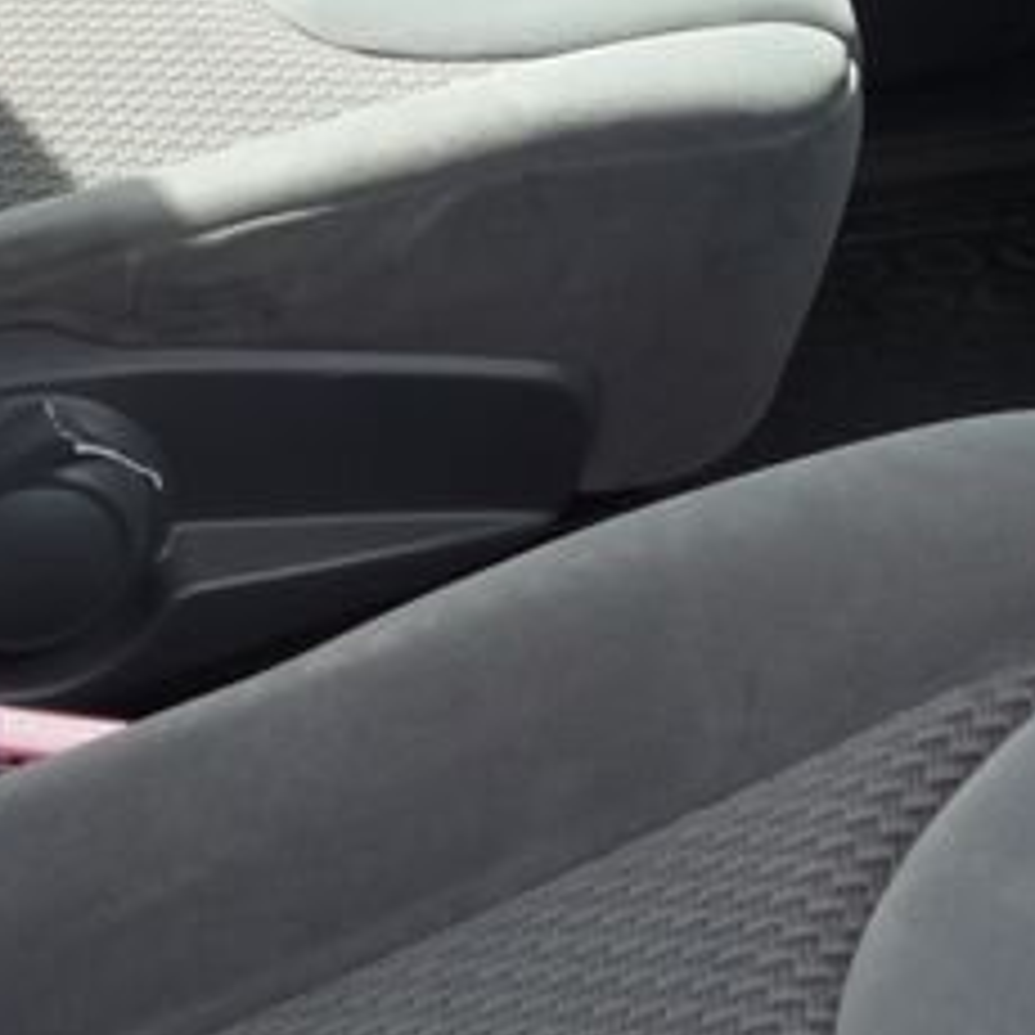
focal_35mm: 106
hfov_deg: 15.7
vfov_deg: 15.4
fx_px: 3586
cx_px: 1314
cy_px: -421
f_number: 2.8
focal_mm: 10.4
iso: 125
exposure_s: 1/200
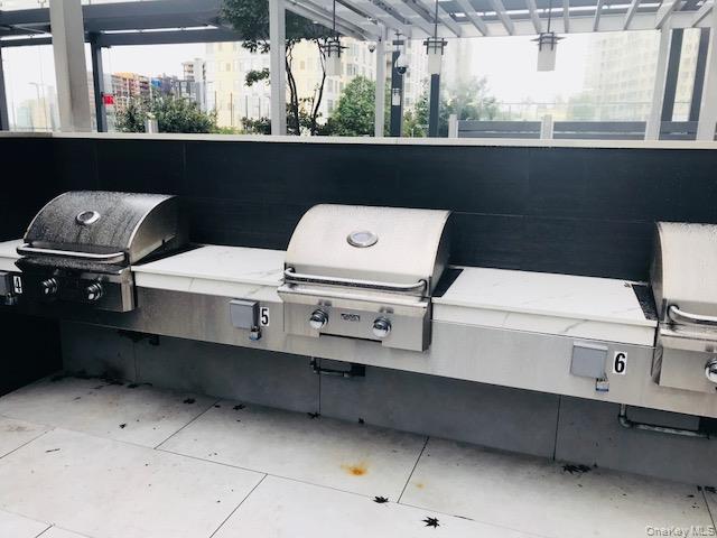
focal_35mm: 28
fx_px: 580
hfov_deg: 63.4
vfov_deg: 49.7
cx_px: 358
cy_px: 269
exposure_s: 1/164
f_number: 1.8
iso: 20
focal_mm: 3.99
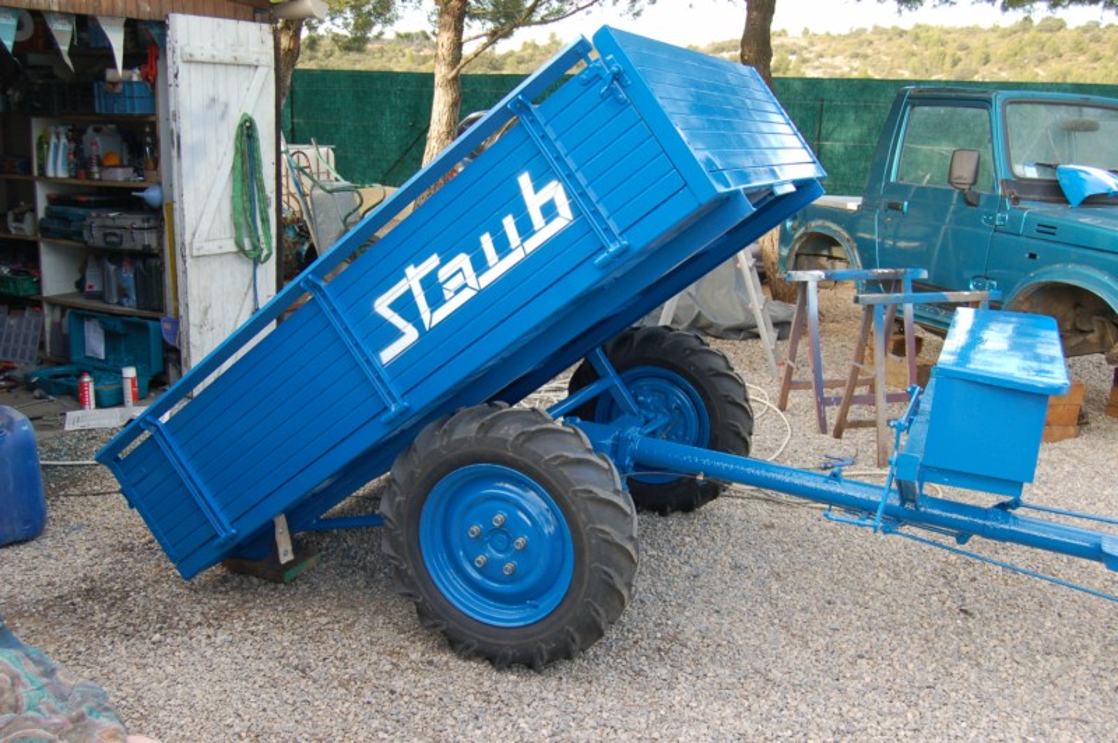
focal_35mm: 34
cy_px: 372
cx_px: 559
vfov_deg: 38.3
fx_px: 1071
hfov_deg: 55.1
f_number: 5.6
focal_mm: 23
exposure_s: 1/125
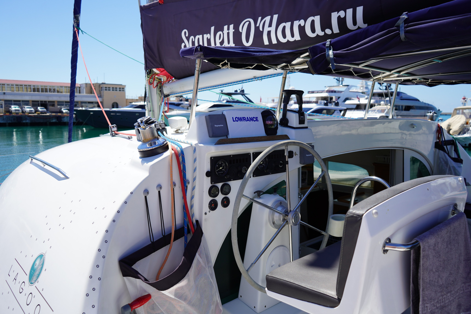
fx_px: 366
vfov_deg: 46.4
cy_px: 157
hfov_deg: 65.5
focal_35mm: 28
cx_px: 236
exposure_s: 1/640
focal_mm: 28
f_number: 5
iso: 100
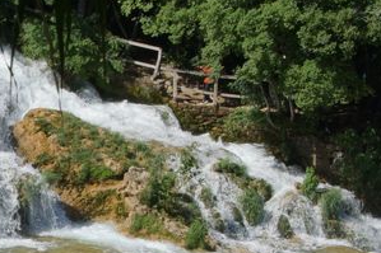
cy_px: 290
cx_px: -153
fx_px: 2866
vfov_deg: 5.0
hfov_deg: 7.5
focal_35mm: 271
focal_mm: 45
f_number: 13
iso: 200
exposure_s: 1/250
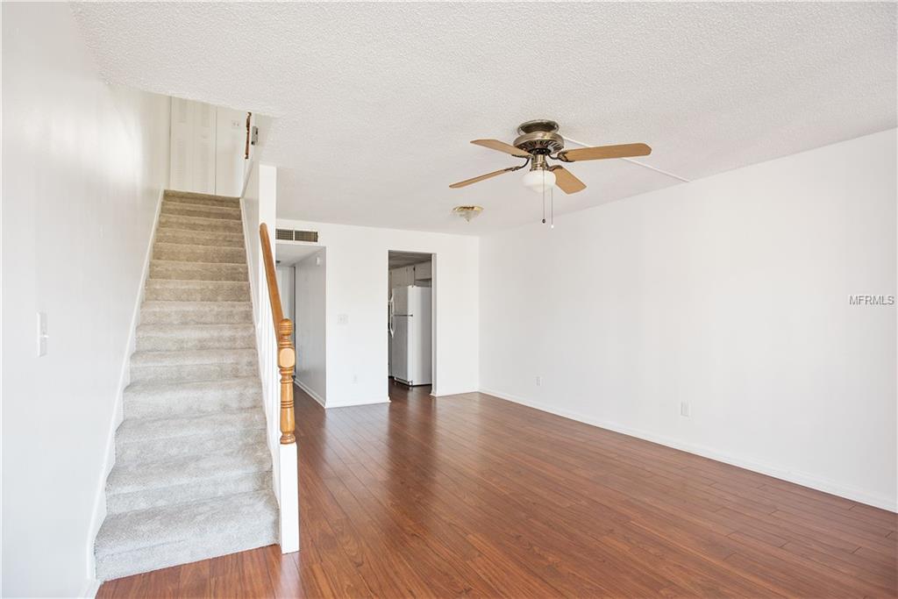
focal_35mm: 17
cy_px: 300
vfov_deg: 70.5
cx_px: 449
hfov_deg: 93.3
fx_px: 424
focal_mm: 17
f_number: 7.1
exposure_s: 1/13
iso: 400
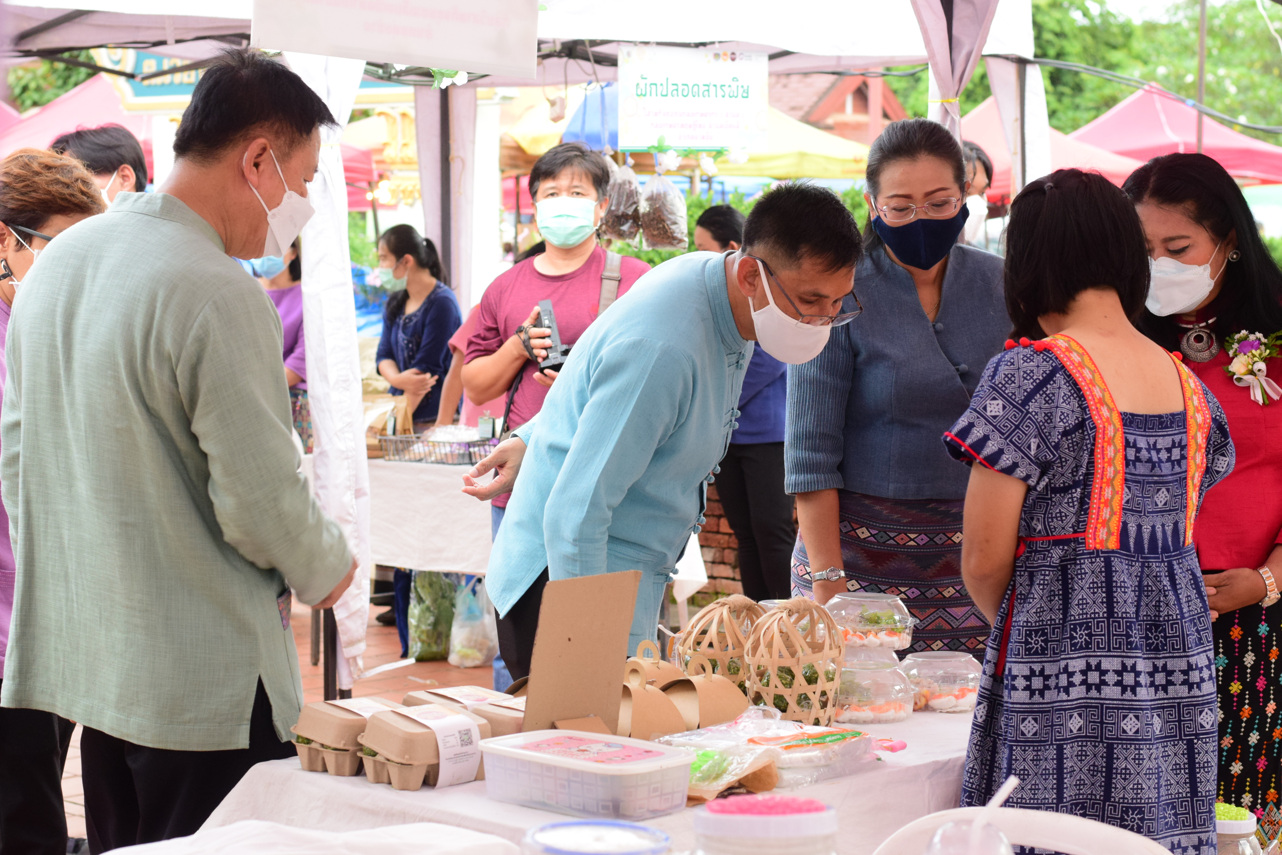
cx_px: 641
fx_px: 2671
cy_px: 428
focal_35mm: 75
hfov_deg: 27.0
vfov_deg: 18.2
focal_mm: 50
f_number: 5.6
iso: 1250
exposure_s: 1/100
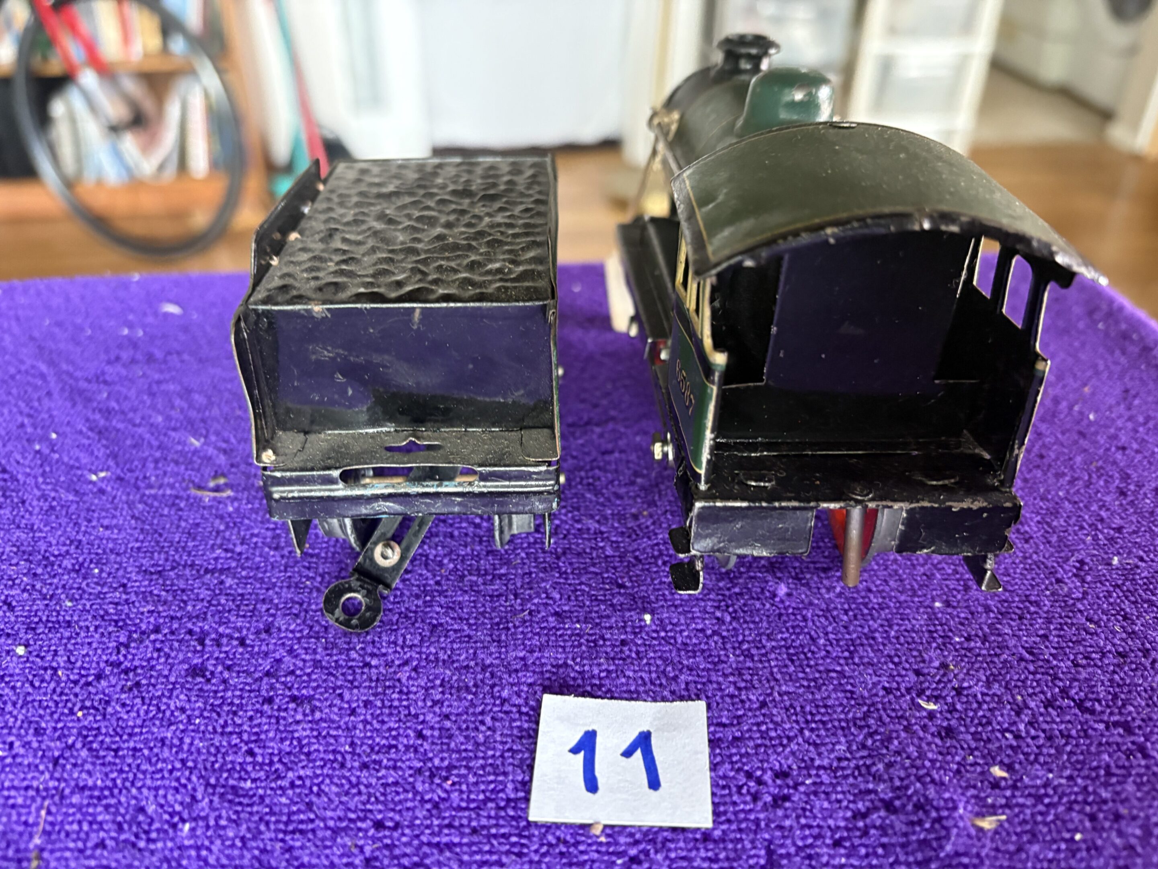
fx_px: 870
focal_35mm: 26
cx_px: 579
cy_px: 434
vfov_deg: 53.1
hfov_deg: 67.3
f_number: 1.6
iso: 500
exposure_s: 1/51
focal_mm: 5.96
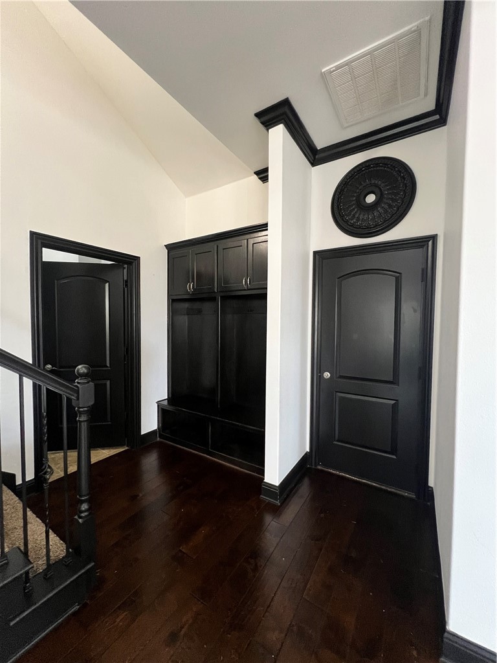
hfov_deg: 89.9
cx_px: 248
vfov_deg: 106.2
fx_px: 249
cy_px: 332
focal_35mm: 13
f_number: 1.8
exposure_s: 1/60
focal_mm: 1.57
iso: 500
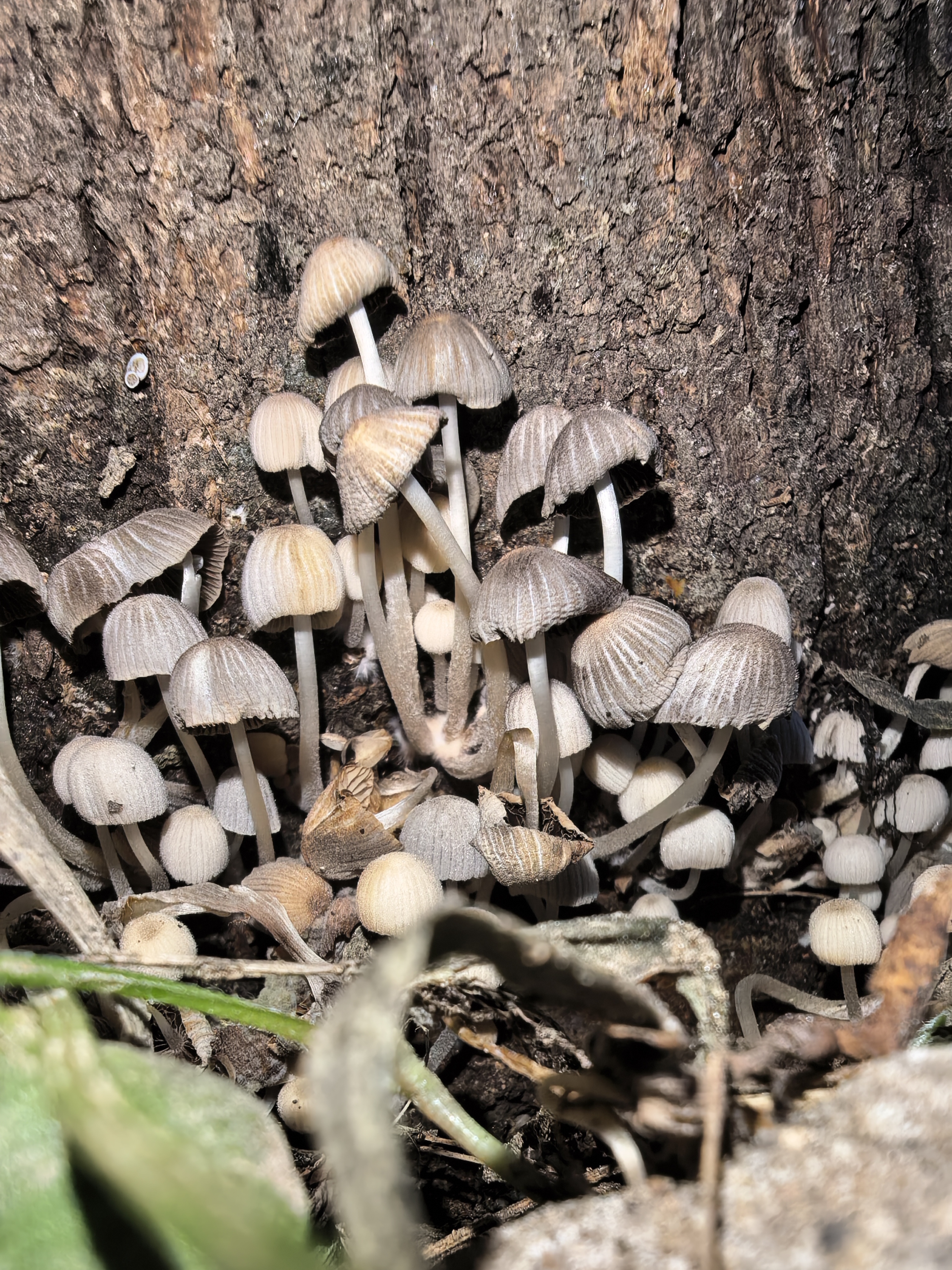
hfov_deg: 56.8
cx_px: 476
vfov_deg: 71.6
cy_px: 635
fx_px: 880
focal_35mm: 24
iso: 100
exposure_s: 1/100
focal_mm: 1.95
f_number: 2.2
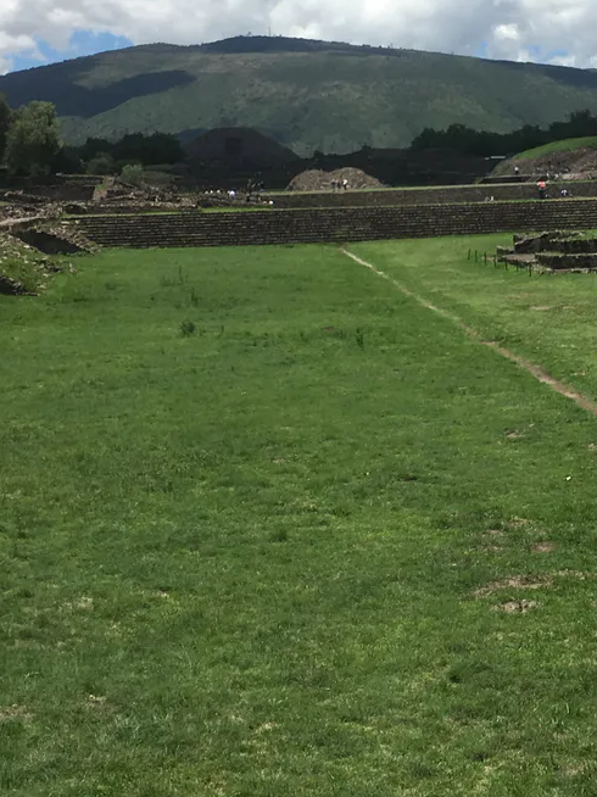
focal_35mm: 71
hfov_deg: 20.5
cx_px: 480
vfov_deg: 27.0
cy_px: 175
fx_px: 1634
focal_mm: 4.15
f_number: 2.2
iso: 25
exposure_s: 1/2404
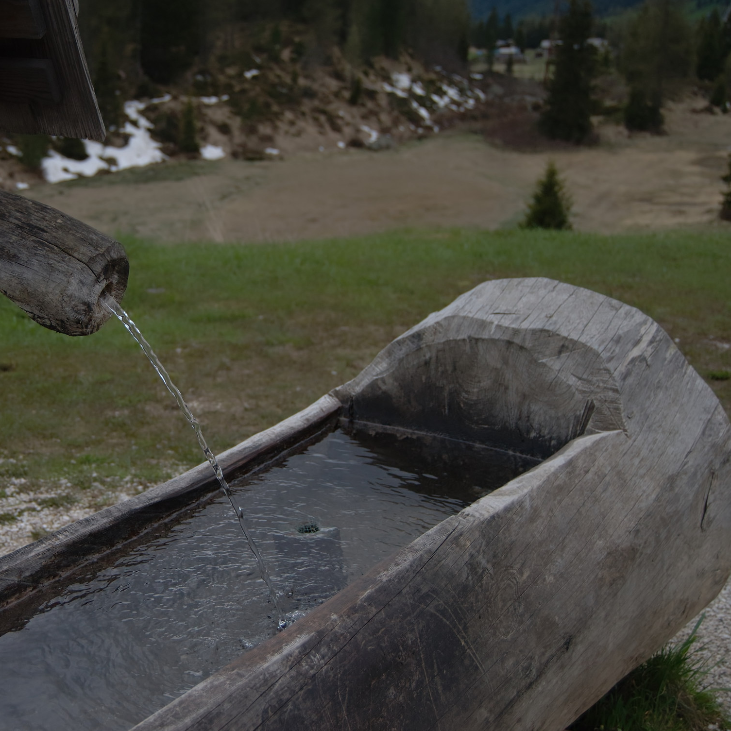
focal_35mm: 57
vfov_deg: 30.0
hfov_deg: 29.4
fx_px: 1362
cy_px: 363
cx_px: 151
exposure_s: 1/1600
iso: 200
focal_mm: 28
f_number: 4
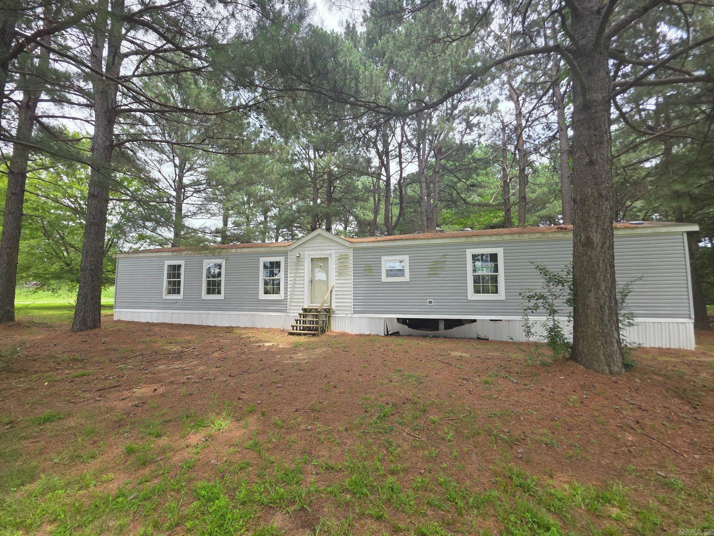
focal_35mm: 13
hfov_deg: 106.2
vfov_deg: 89.9
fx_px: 268
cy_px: 268
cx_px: 357
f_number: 1.9
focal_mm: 2.2
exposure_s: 1/409
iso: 40
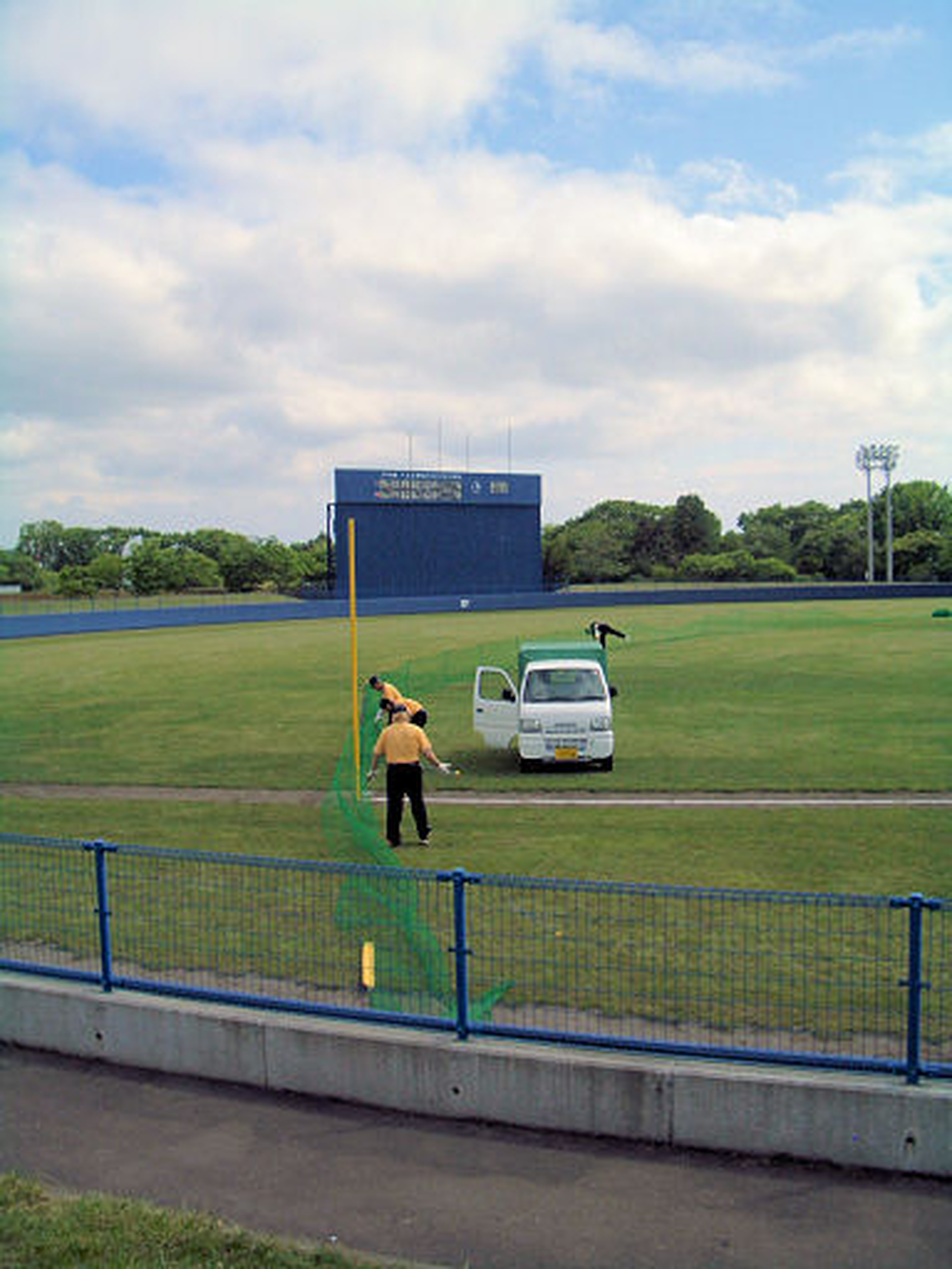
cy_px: 634
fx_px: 1283
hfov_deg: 40.7
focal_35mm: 35
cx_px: 476
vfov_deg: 52.6
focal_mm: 5.8
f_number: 4.3
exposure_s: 1/1250
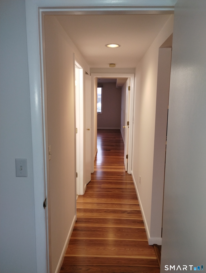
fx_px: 222
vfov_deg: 63.4
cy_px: 136
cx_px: 103
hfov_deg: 49.9
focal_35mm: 28
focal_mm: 4.27
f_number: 1.8
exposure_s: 1/31
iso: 400
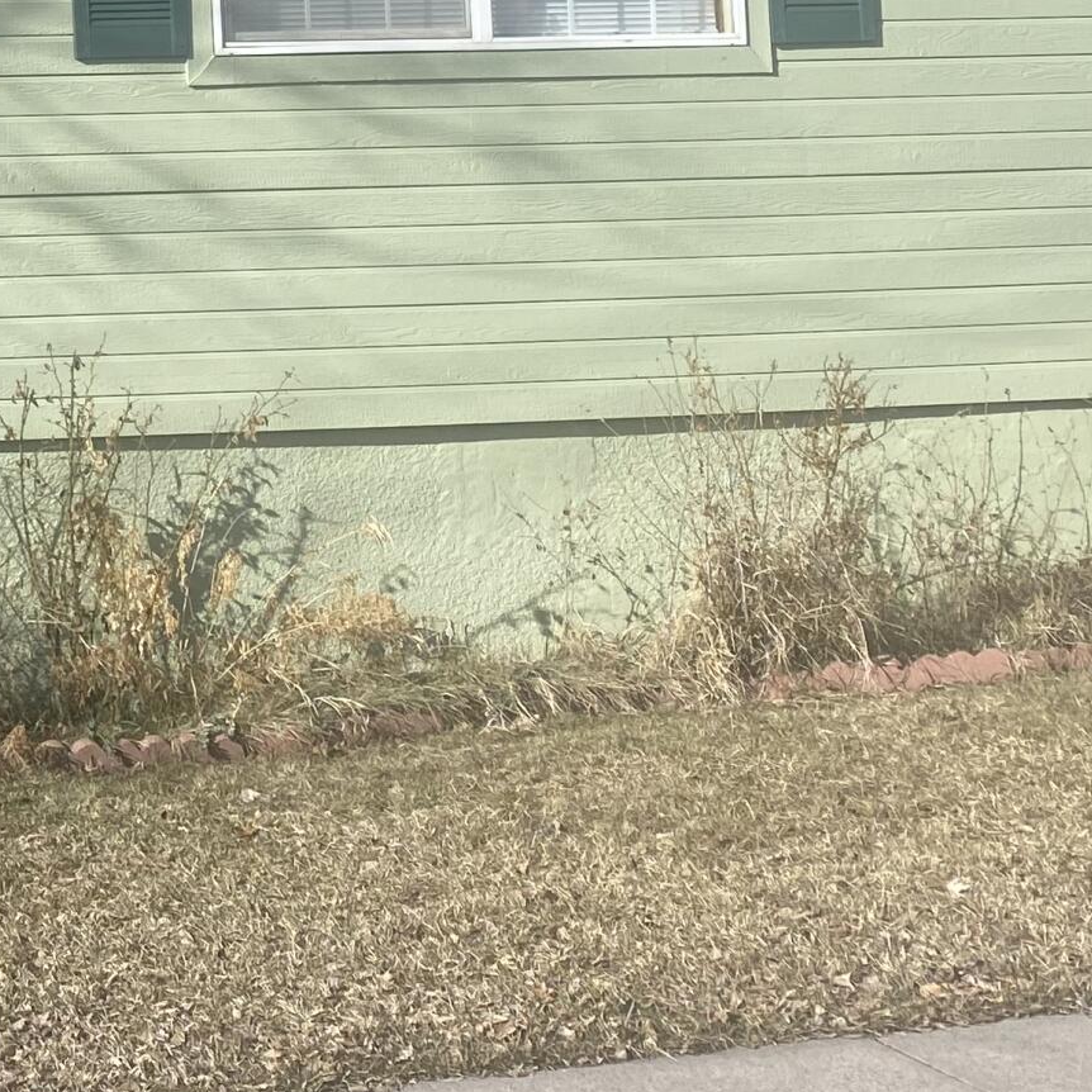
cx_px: -220
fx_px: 2855
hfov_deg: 20.3
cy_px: 18
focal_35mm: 80
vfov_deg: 21.0
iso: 32
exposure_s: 1/2358
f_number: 1.8
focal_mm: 4.25
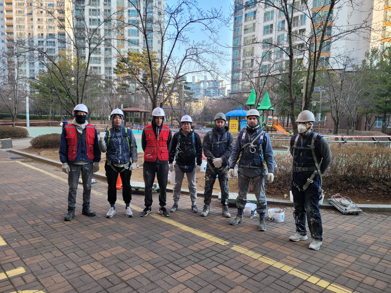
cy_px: 146
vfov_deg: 53.1
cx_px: 196
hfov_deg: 67.3
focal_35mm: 26
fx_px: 294
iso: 40
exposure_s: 1/185
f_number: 1.8
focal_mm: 5.4
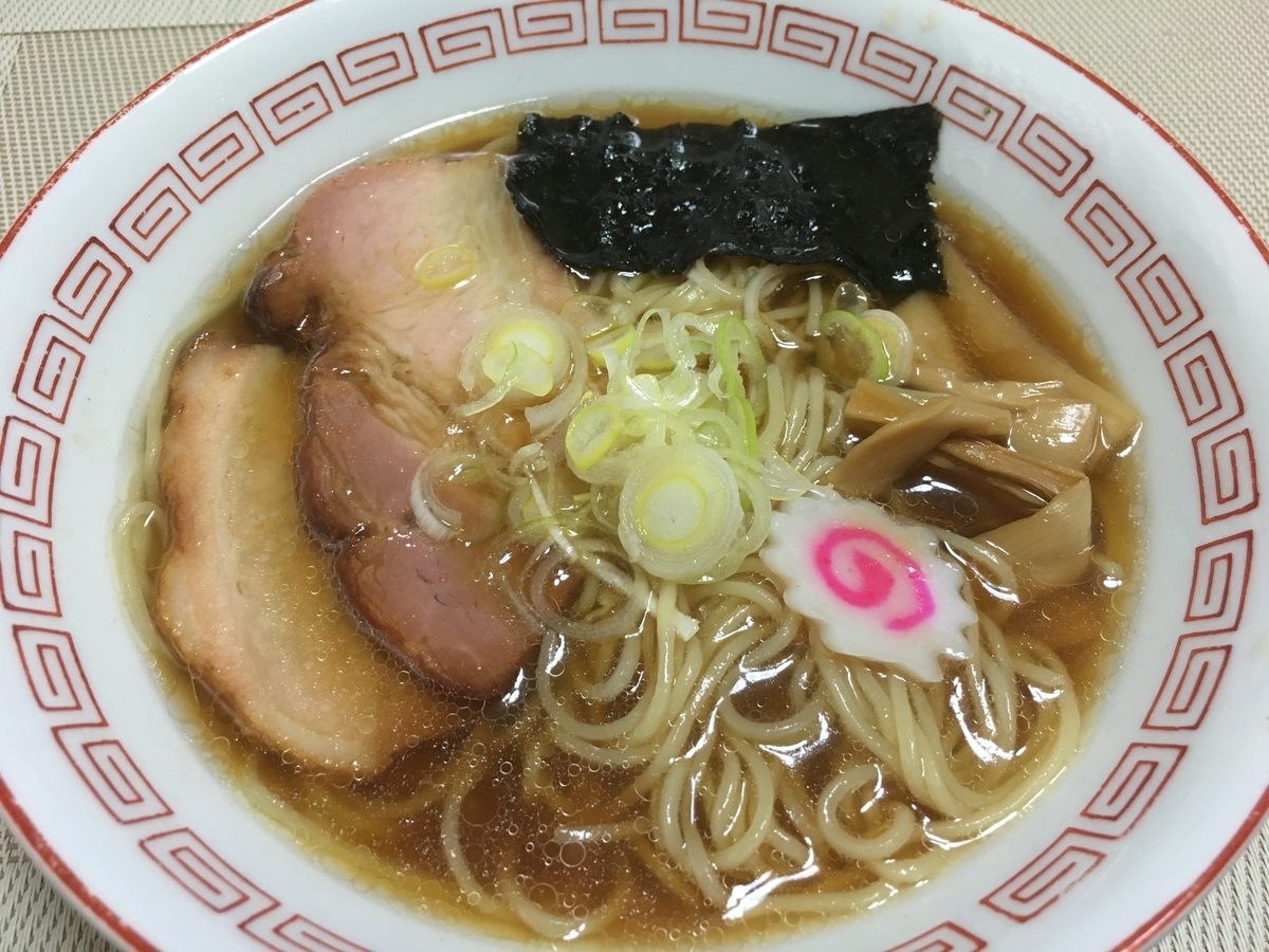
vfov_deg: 48.2
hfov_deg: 61.7
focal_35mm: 29
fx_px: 1063
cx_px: 634
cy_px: 476
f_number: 2.2
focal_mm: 4.15
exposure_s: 1/33
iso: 160
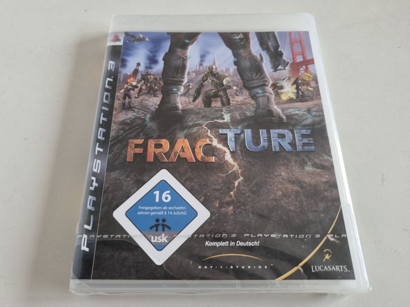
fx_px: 308
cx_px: 205
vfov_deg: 53.1
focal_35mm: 26
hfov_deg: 67.3
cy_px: 154
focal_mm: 5.4
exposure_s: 1/100
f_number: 1.8
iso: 160
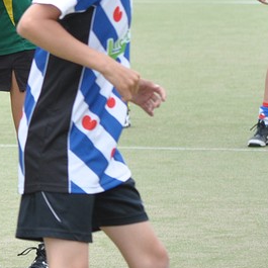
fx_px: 4747
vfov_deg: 3.2
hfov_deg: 3.2
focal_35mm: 542
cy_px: -47
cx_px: -24
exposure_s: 1/400
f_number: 5
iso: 400
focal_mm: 110
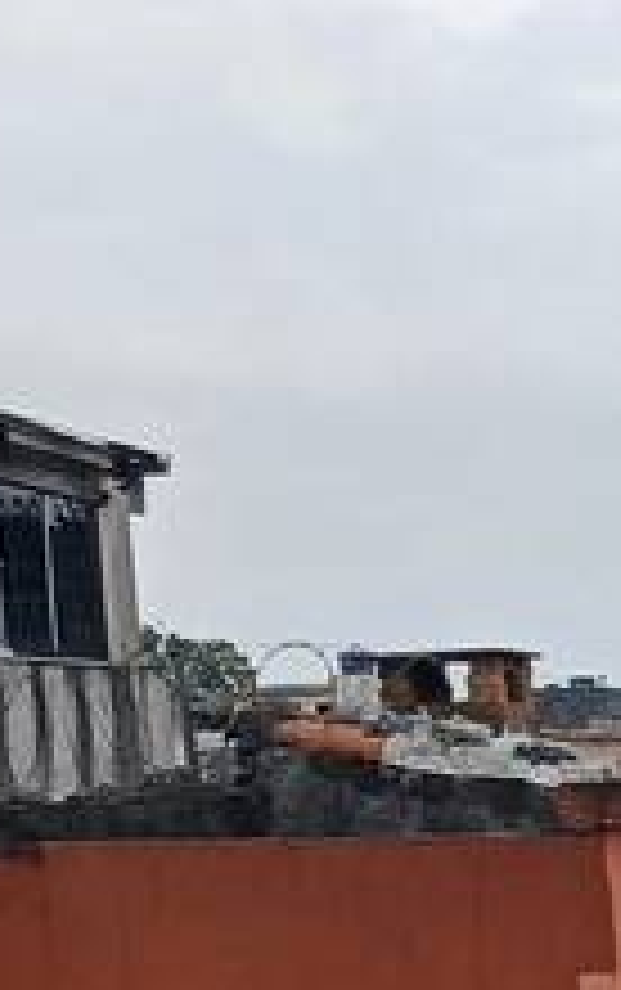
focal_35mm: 135
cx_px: 1606
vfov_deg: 14.9
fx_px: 3646
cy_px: 1233
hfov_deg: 8.7
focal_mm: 3.98
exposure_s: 1/686
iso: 20
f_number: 1.8
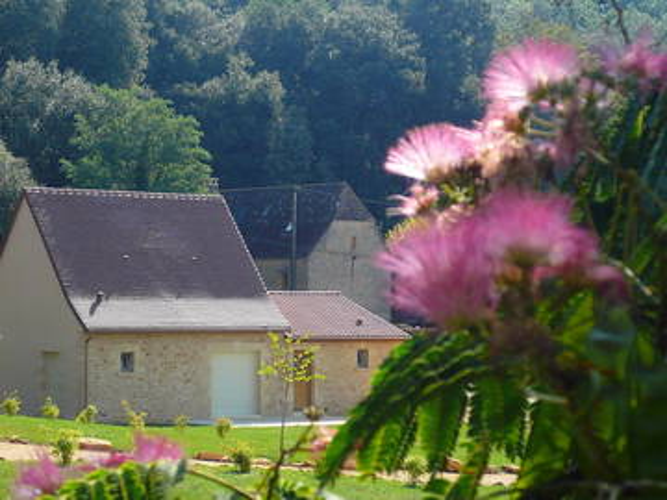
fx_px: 1965
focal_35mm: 102
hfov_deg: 19.3
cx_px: 334
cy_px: 250
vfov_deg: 14.5
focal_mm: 11.2
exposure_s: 1/320
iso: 100
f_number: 4.3
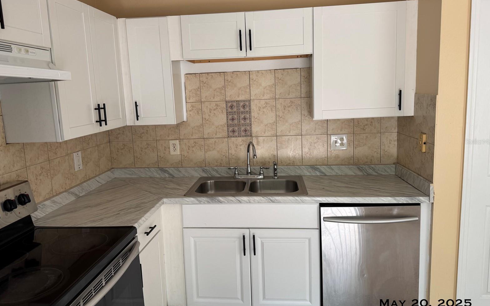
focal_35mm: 26
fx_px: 347
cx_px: 245
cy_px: 141
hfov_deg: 70.4
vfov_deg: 47.5
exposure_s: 1/121
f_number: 1.78
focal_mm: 6.76
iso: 100
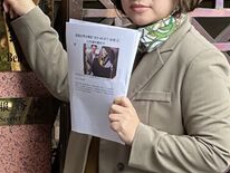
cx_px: -13
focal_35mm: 224
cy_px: 89
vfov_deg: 6.6
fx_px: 1490
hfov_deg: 8.8
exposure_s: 1/60
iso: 250
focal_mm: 9
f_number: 2.8
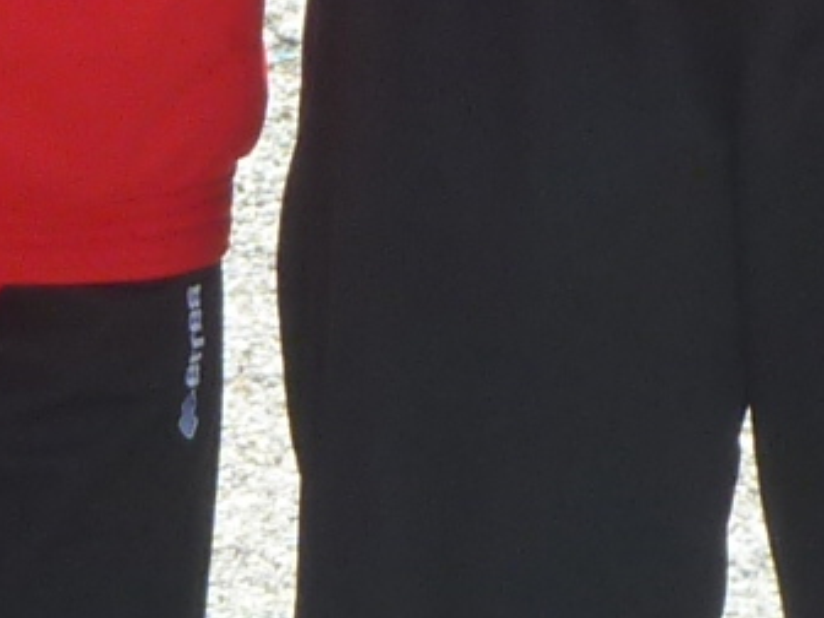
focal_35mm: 449
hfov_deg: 4.4
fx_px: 10688
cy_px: -88
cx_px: 400
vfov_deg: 3.3
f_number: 3.9
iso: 80
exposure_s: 1/320
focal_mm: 9.7
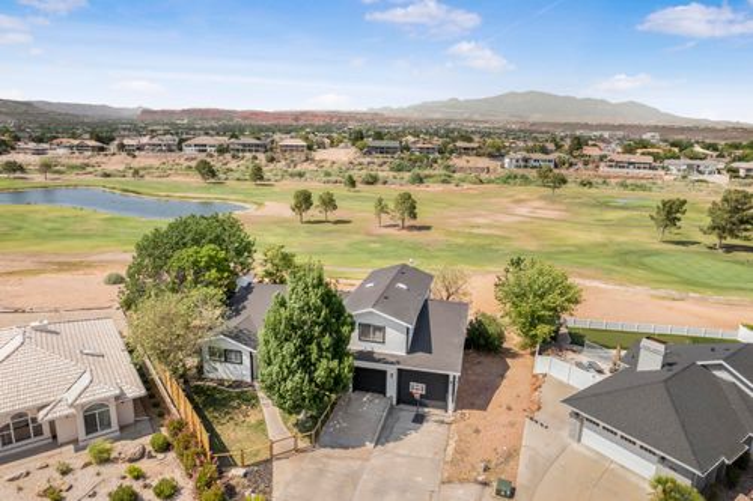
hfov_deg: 78.6
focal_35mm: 22
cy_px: 250
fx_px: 460
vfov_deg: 57.2
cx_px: 376
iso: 100
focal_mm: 8.38
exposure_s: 1/2000
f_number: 2.8
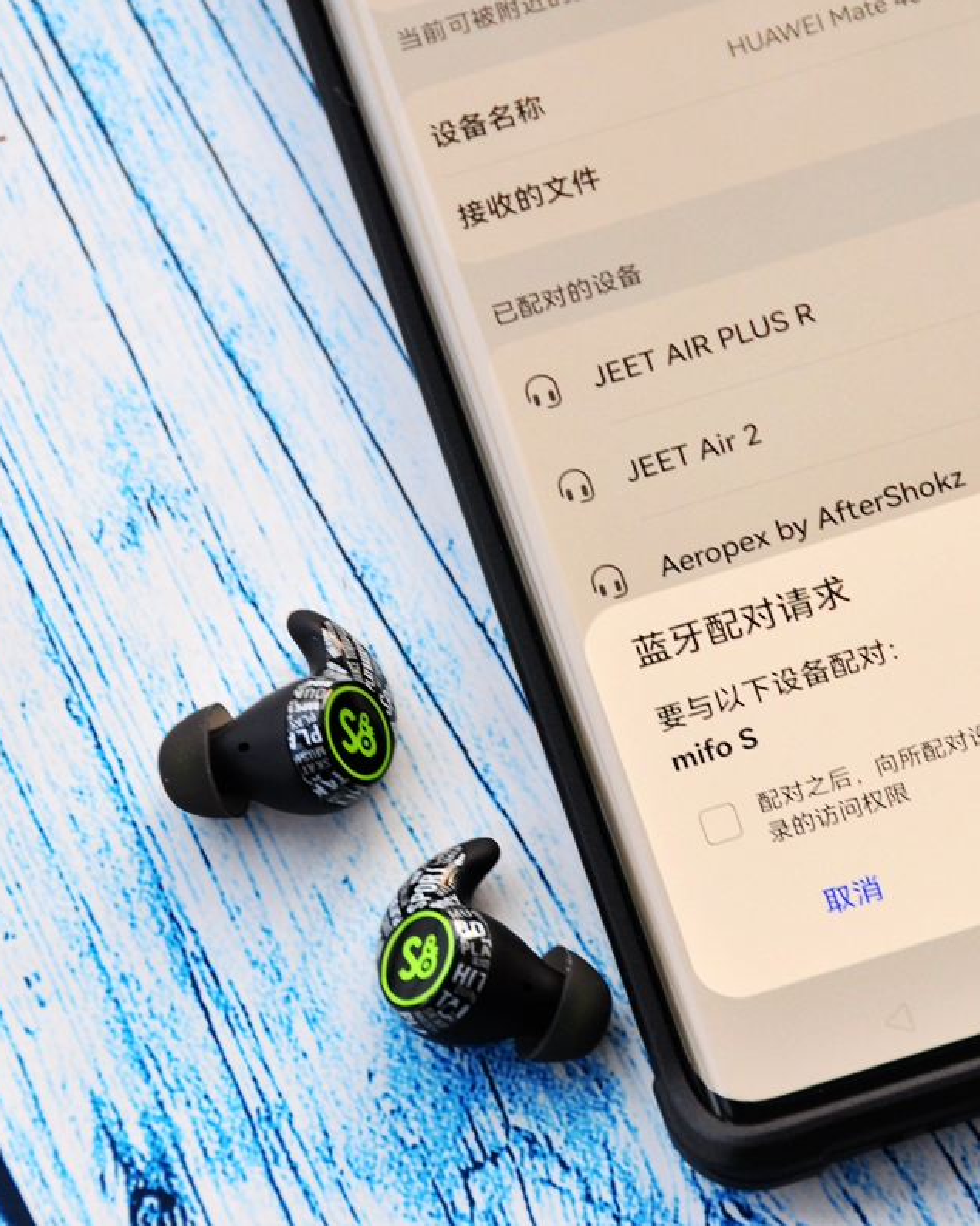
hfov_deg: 6.1
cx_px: 634
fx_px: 9247
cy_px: 612
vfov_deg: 7.6
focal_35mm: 255
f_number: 5.6
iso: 320
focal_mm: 120
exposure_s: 1/50
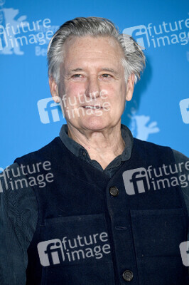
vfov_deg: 10.3
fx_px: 1578
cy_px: 142
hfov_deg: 6.9
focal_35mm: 200
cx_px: 94
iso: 640
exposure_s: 1/250
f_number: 5.6
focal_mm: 200
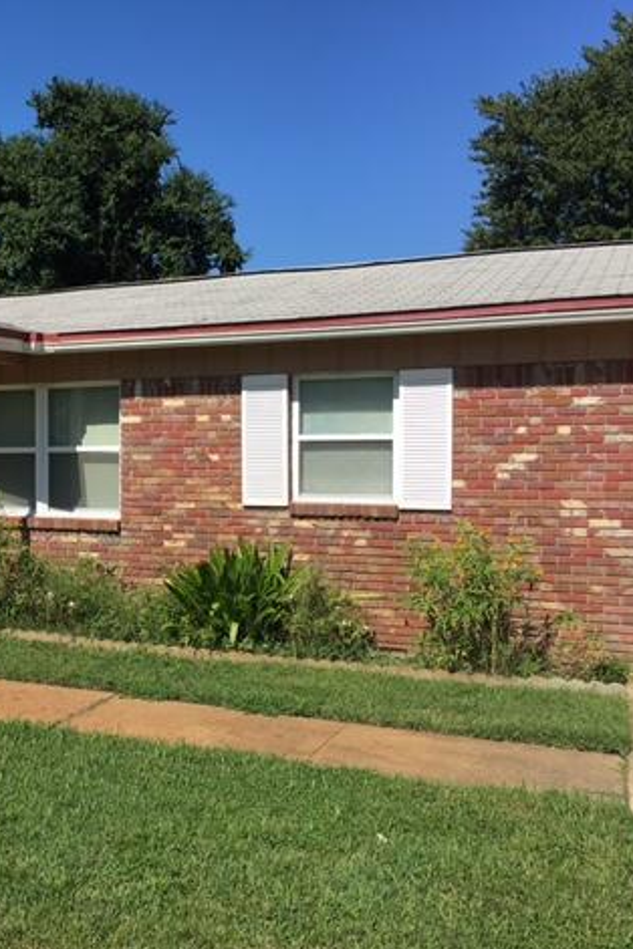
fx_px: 1081
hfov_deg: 31.2
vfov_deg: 47.4
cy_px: 480
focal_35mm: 41
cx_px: 71
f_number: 2.2
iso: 25
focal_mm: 4.15
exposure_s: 1/2079
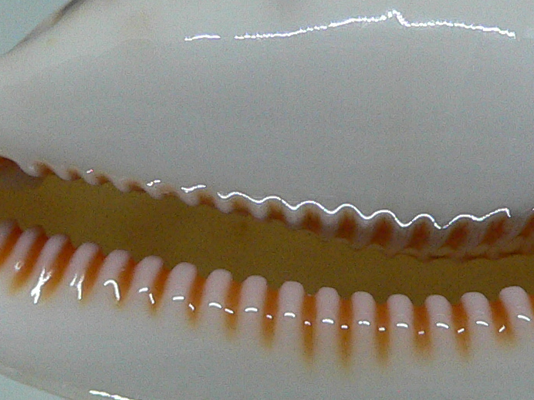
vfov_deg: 14.5
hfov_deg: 19.2
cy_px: 277
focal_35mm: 102
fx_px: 1573
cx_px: 312
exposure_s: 1/60
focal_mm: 4.6
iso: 200
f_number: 2.8
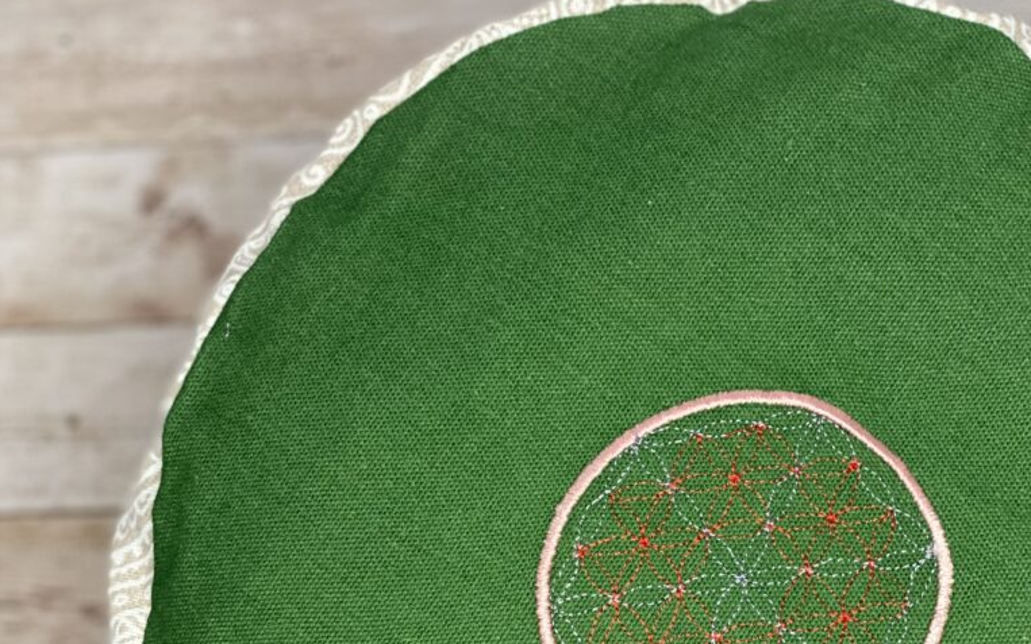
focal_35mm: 74
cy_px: 645
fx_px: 2079
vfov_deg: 17.2
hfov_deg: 27.8
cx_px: 513
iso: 250
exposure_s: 1/40
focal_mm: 6
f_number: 2
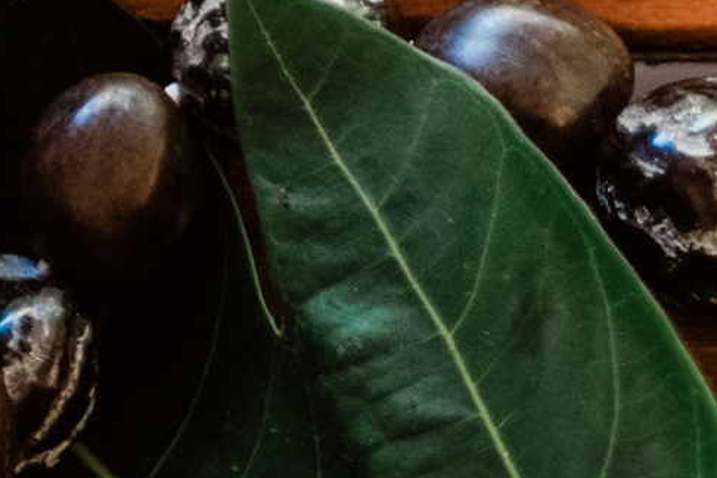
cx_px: 832
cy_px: 607
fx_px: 8026
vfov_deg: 3.4
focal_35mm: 403
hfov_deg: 5.1
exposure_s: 1/400
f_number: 2.8
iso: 1250
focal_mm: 70
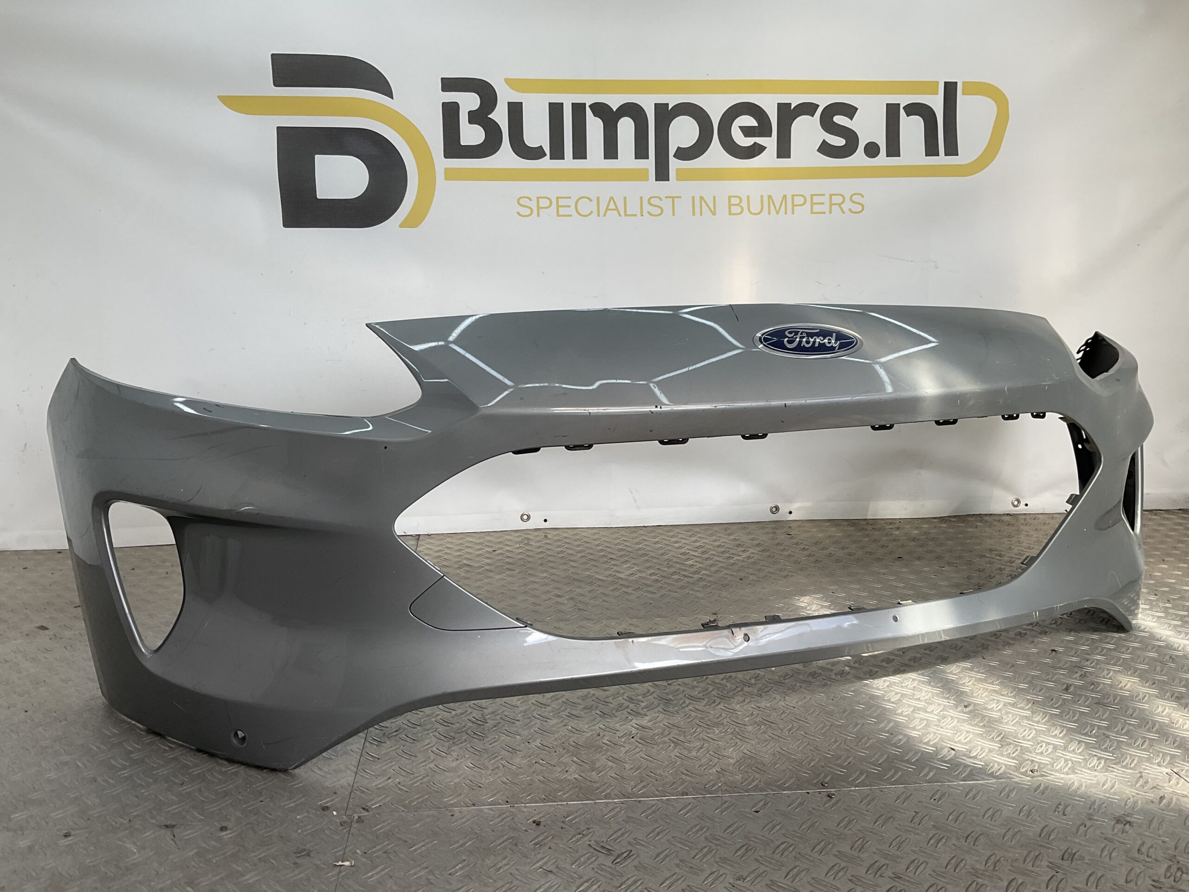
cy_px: 446
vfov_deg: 48.2
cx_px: 594
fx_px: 996
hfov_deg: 61.7
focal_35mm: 29
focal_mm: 3
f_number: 1.8
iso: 16
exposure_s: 1/331
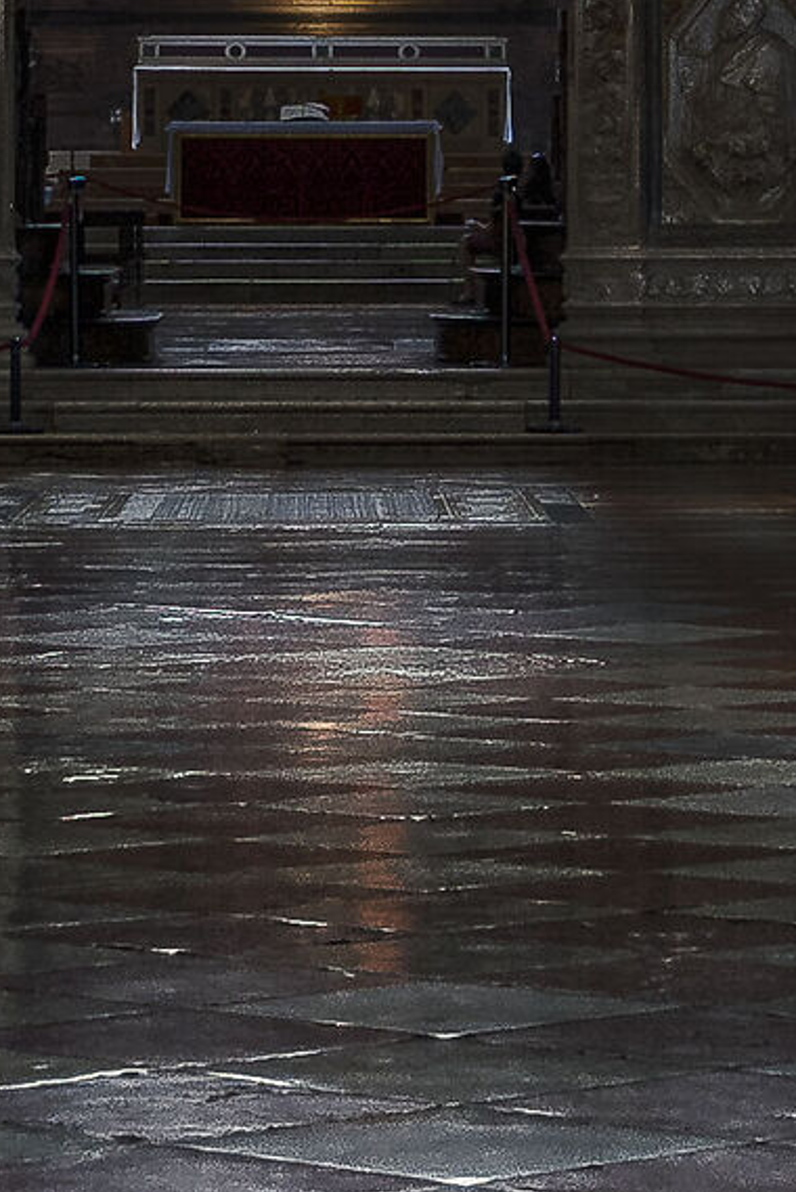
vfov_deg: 10.6
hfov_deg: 7.8
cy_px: -1257
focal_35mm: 177
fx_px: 5863
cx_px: 293
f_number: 2.8
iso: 100
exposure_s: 1/60
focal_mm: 28
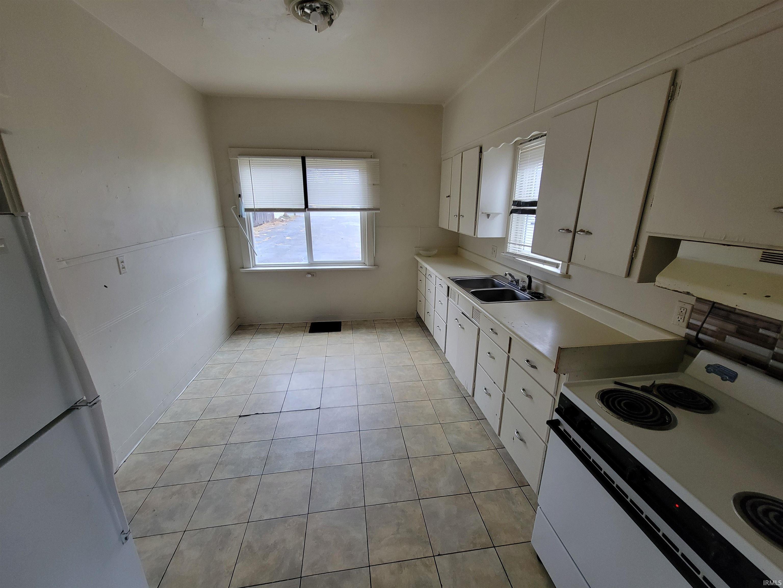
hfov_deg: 106.2
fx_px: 294
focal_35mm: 13
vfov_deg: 89.9
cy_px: 294
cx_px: 392
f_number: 2.2
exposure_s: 1/60
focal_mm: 2.2
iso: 250
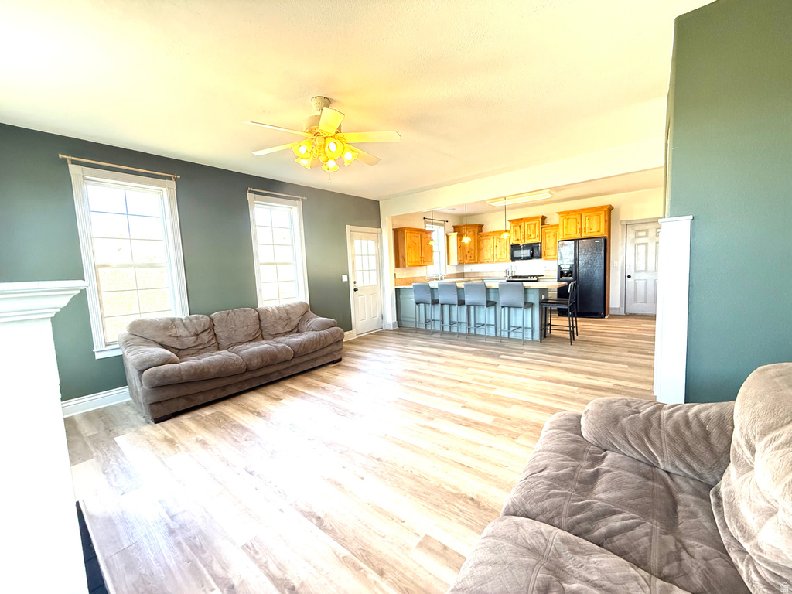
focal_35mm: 14
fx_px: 320
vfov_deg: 85.7
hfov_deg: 102.1
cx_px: 396
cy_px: 297
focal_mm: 2.22
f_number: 2.2
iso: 640
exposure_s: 1/120
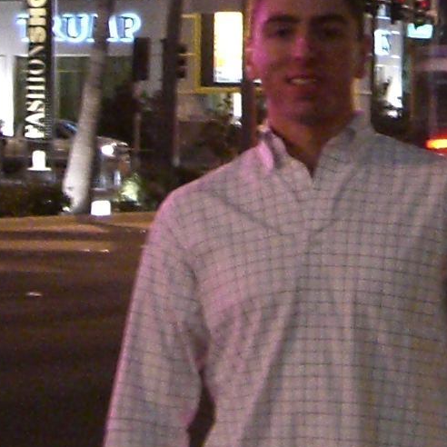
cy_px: -35
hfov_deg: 6.9
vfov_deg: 6.9
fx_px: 3711
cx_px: 437
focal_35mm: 254
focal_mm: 9.5
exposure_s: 1/8
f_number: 3.1
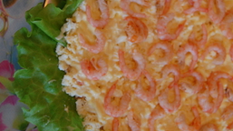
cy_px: 53
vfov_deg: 15.6
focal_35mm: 77
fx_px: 475
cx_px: 124
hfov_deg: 27.5
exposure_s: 1/30
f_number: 4.2
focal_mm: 28
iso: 560
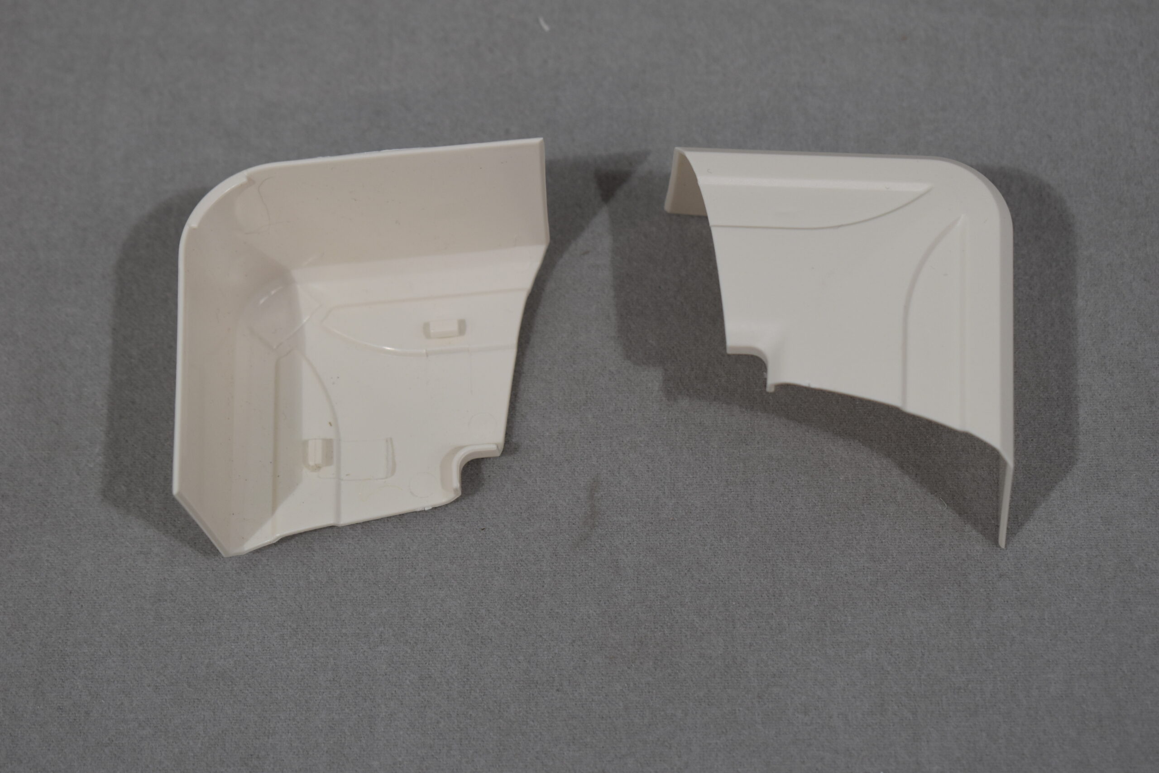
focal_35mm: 82
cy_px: 386
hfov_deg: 24.6
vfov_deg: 16.6
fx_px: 2656
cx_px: 580
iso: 320
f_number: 5.6
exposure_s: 1/125
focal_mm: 55
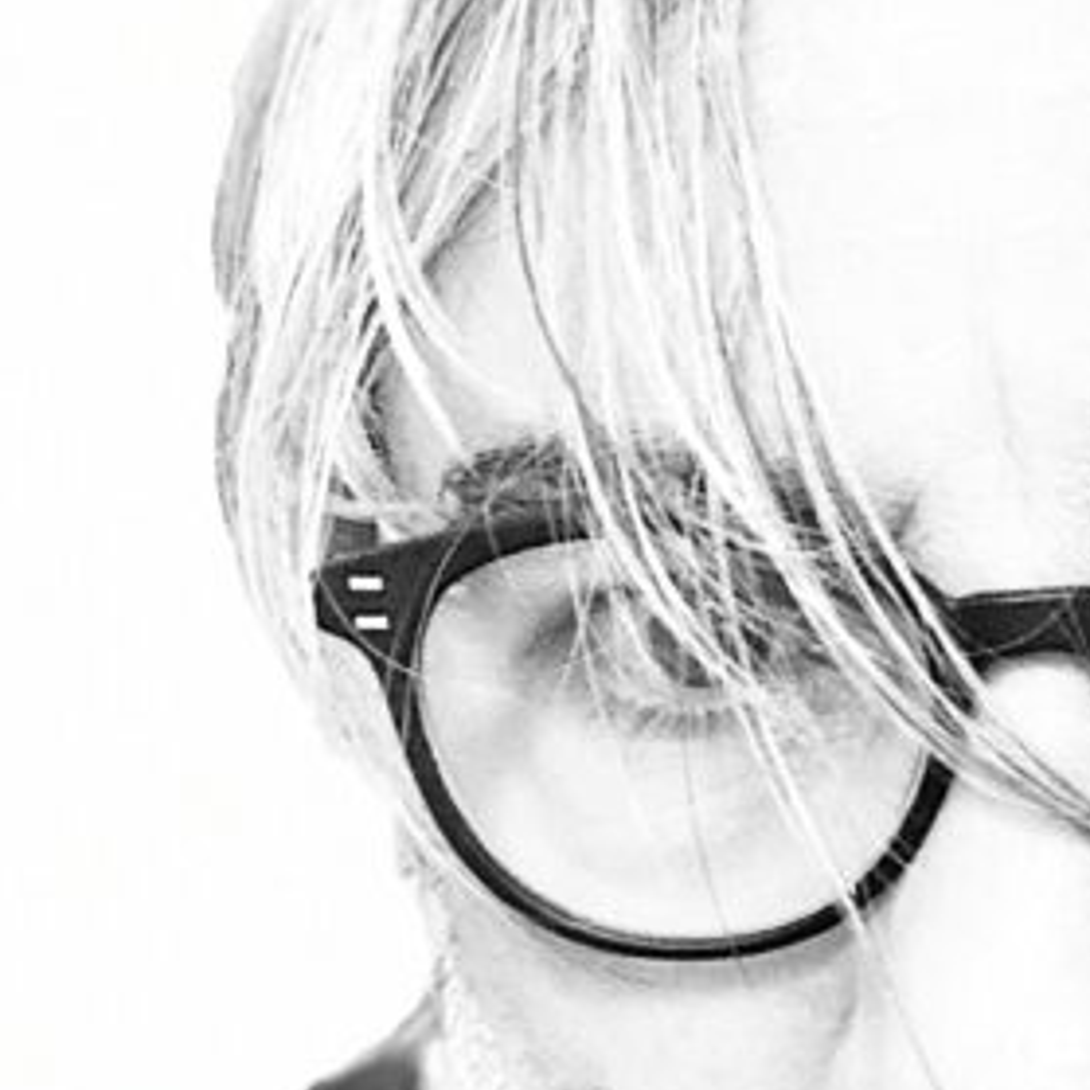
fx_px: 2886
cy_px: 1024
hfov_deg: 20.9
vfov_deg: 20.8
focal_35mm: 81
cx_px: 977
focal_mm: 2.87
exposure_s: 1/30
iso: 320
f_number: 2.2
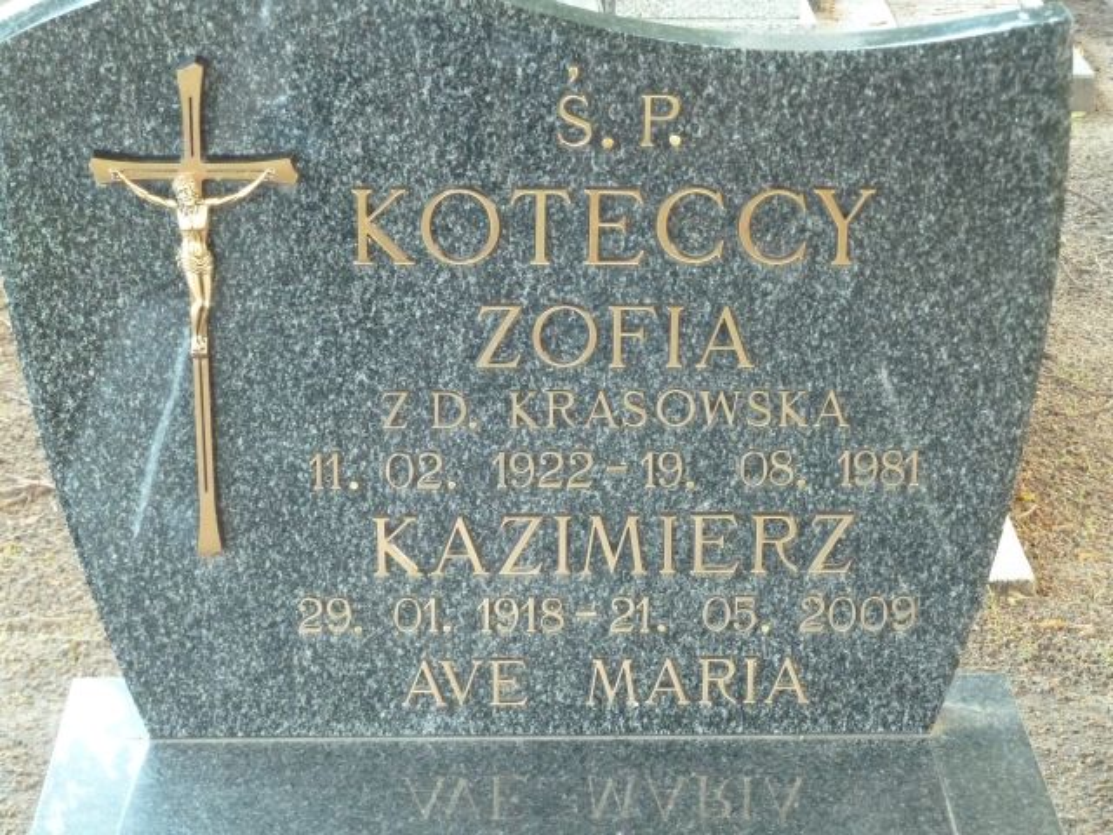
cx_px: 556
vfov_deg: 15.4
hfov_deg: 20.4
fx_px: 3087
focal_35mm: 96
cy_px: 418
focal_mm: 15.8
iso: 800
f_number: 4.3
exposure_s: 1/40
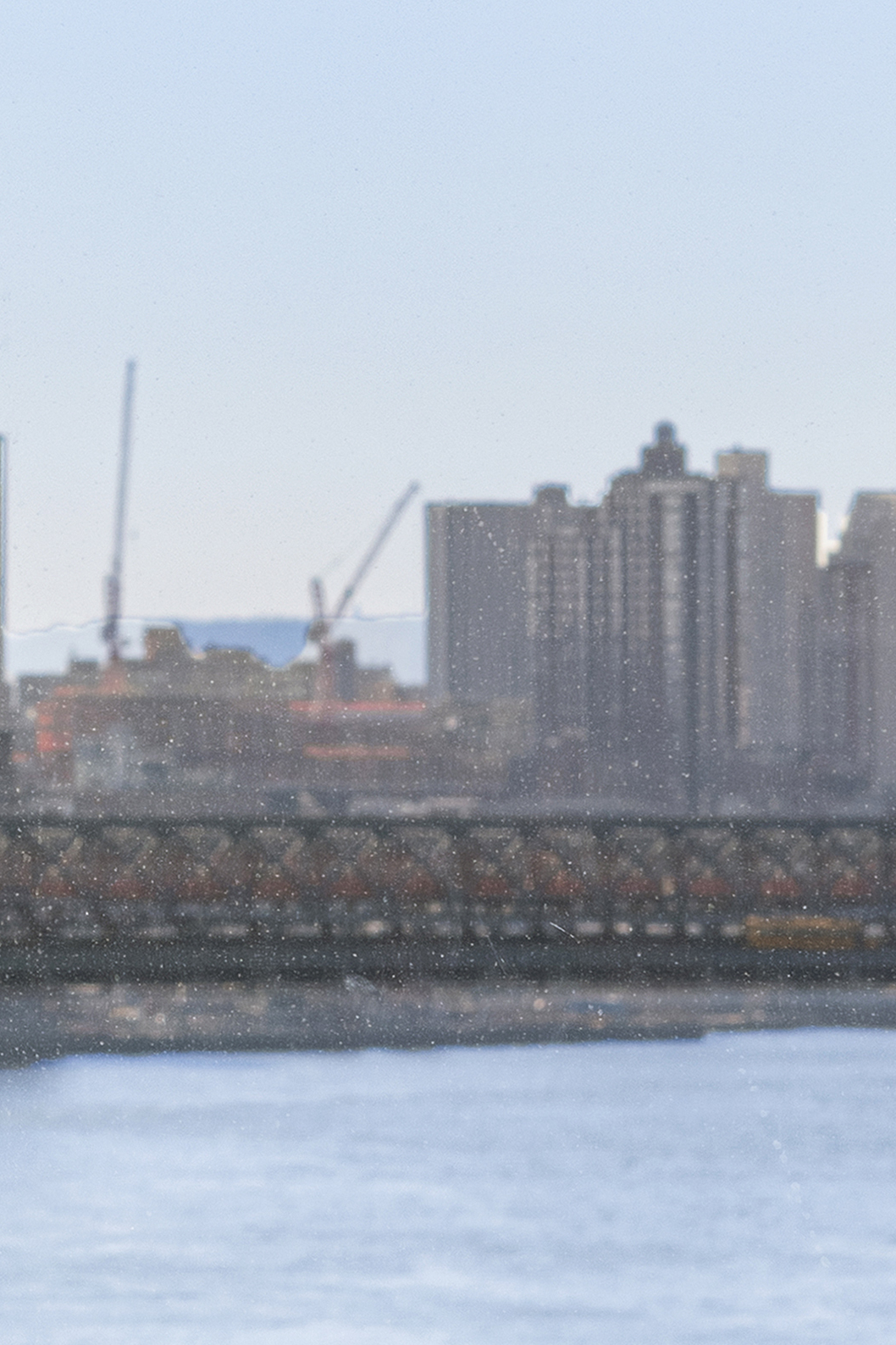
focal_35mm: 312
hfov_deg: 4.3
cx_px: -960
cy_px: 656
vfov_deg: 6.6
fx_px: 11652
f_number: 10
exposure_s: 1/125
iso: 250
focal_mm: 60
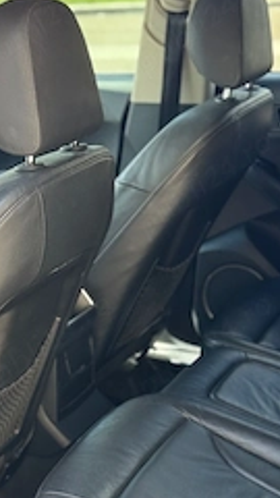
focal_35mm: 87
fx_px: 1148
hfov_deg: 13.9
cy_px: 371
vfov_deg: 24.2
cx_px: 85
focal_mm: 6.76
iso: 125
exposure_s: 1/242
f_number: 1.78
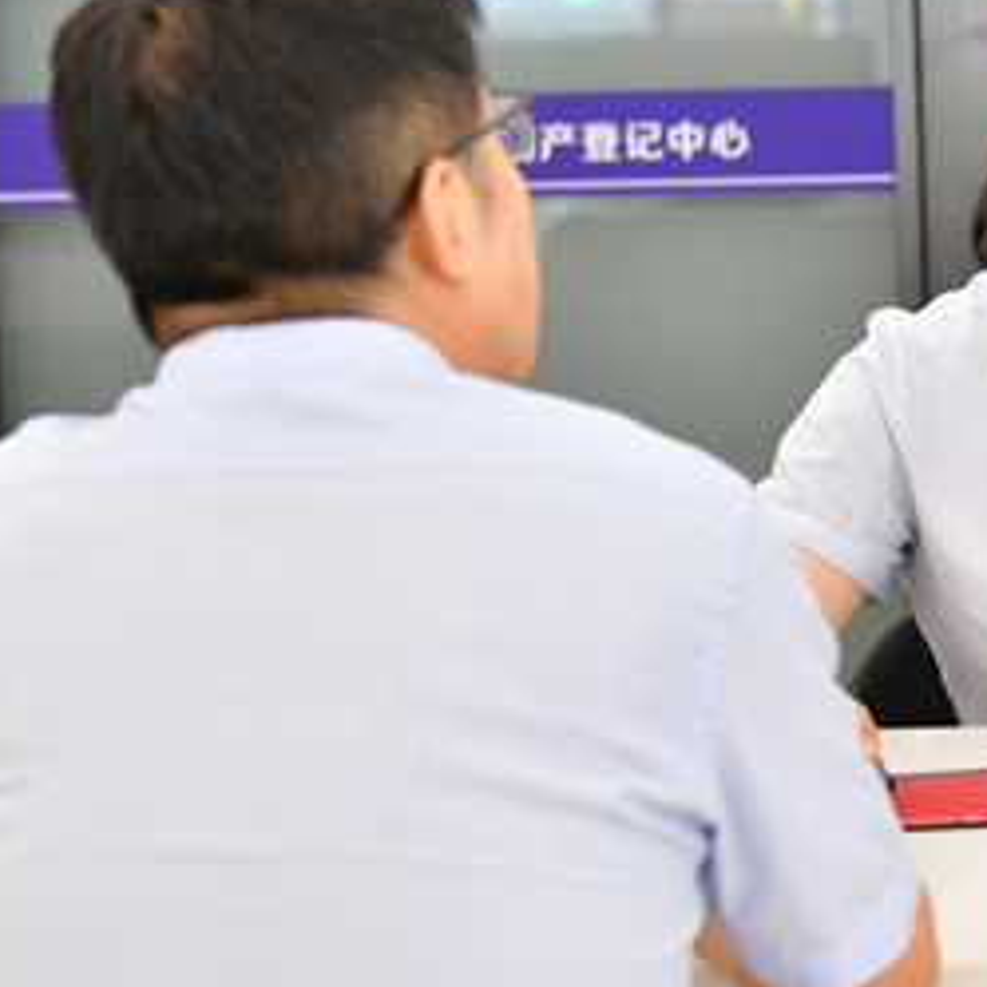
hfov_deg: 8.1
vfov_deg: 8.2
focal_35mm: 214
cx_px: 1042
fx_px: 6903
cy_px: 345
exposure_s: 1/125
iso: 1800
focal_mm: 98
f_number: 5.6
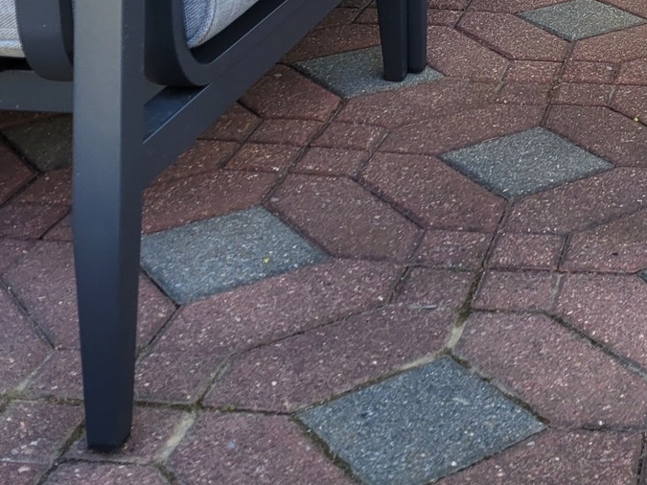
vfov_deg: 17.3
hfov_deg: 23.9
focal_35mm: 77
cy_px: -230
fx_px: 1439
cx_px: 691
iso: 40
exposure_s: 1/212
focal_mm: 5.4
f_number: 1.8
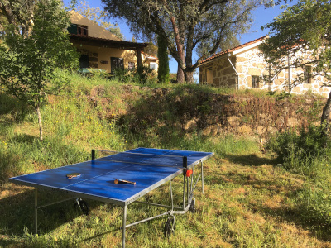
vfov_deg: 48.2
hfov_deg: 61.7
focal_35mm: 29
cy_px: 124
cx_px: 166
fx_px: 277
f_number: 2.2
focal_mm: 4.15
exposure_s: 1/475
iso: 25
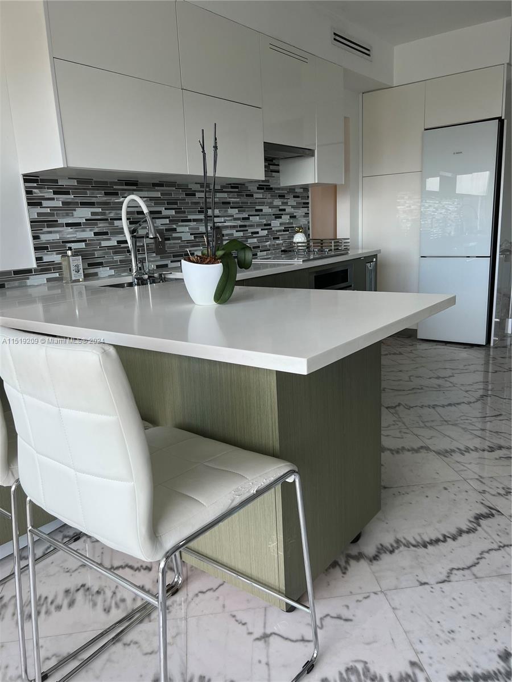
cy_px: 341
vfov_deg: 67.3
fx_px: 513
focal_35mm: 26
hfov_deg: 53.1
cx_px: 256
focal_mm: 5.7
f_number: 1.5
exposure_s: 1/121
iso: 80
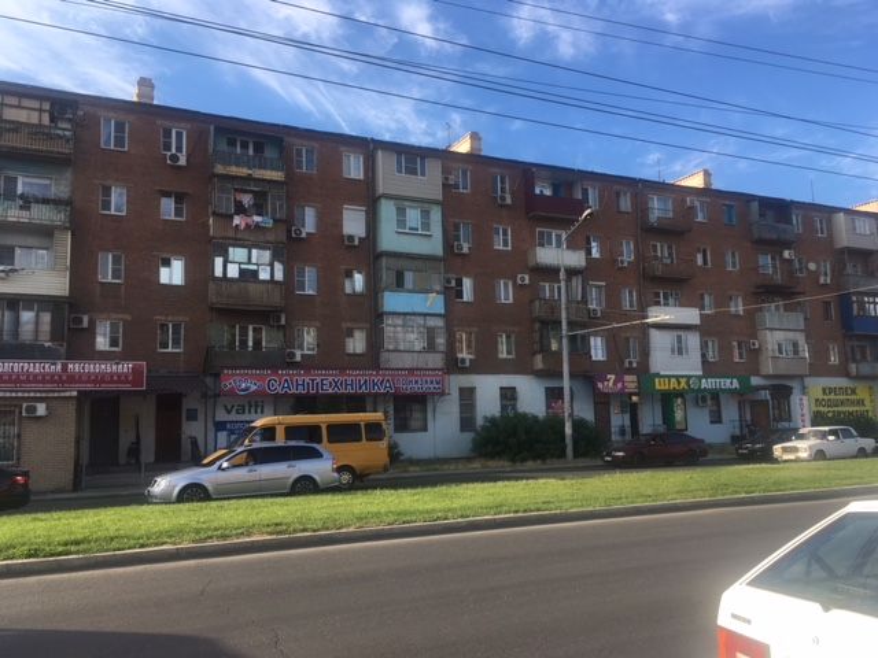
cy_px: 329
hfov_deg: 61.7
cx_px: 439
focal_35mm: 29
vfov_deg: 48.2
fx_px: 736
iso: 25
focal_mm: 4.15
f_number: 2.2
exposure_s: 1/693
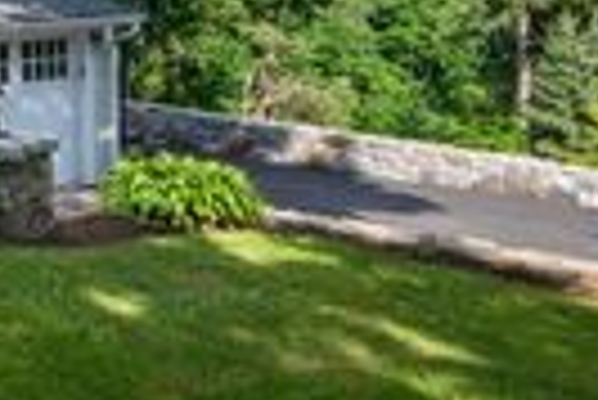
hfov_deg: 21.7
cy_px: -61
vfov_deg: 21.3
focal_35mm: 60
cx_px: -472
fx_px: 998
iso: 400
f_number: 11
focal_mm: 16
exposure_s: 1/500
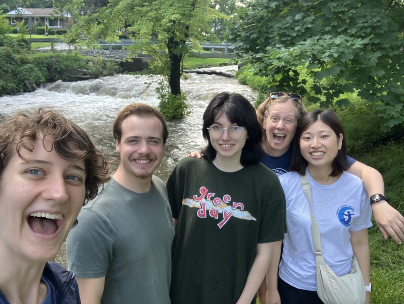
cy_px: 152
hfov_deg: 56.8
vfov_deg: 44.2
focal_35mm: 32
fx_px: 374
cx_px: 202
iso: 40
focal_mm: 2.87
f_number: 2.2
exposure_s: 1/121
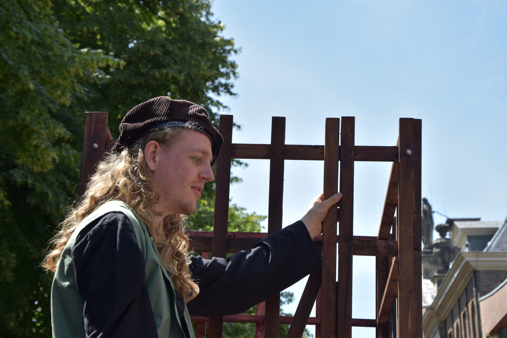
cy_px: 169
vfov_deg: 14.7
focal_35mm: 93
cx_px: 254
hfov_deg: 21.9
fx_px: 1310
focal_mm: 62
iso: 200
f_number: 9
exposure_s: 1/320
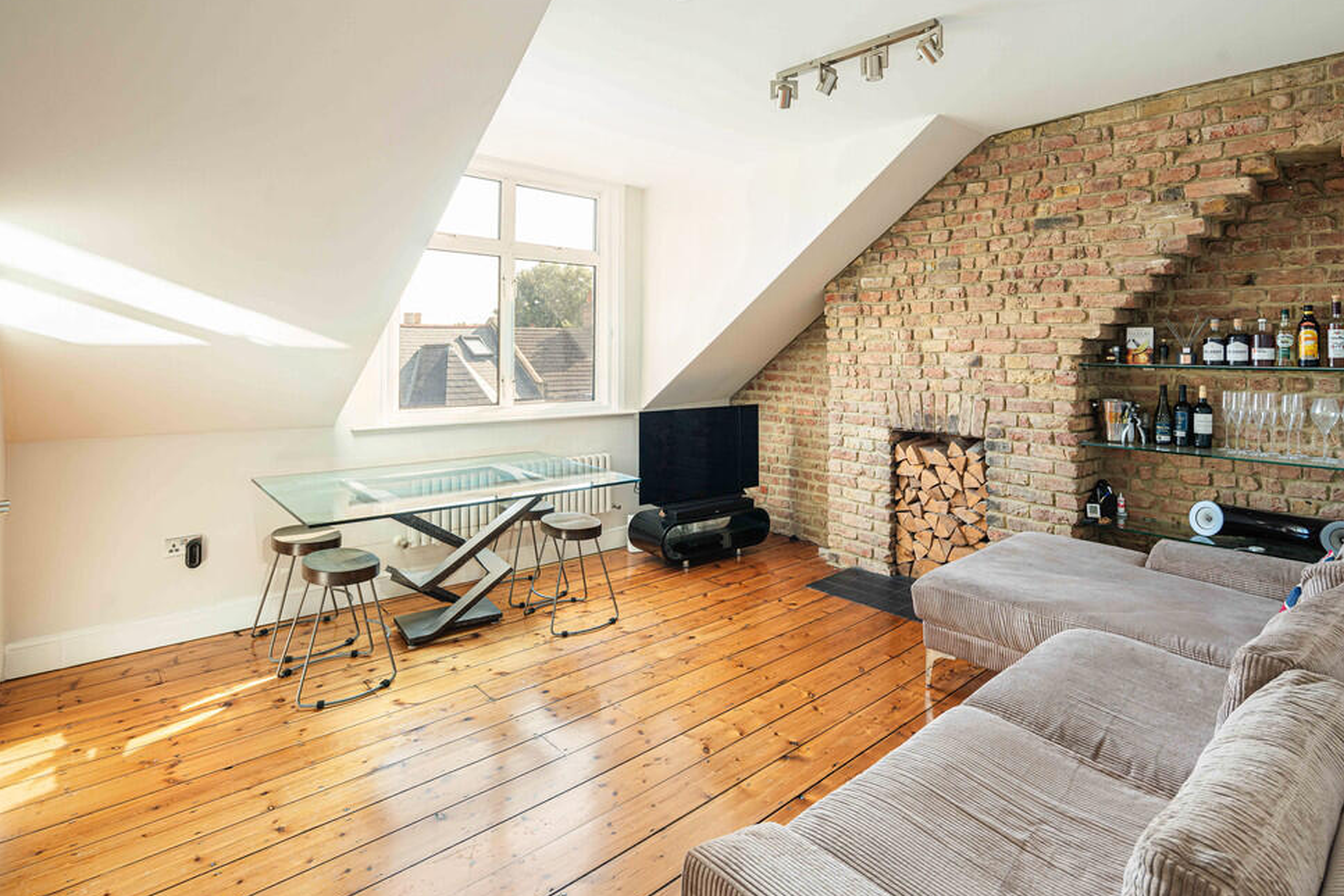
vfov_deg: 67.4
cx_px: 678
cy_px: 442
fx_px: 672
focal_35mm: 18
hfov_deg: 90.0
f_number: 8
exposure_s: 1/10
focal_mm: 17
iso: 250
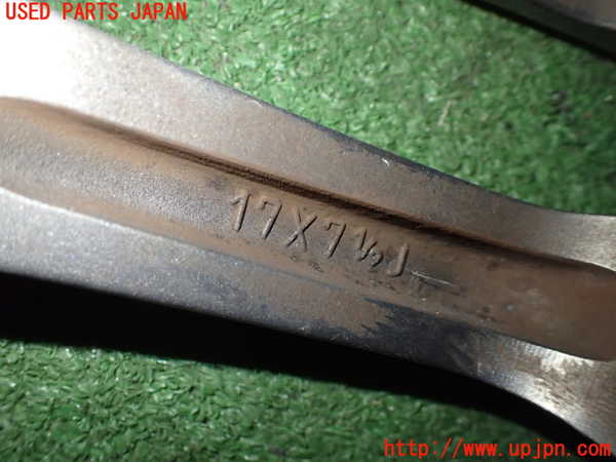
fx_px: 534
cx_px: 308
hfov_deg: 60.0
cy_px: 231
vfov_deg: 46.8
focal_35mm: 30
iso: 800
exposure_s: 1/125
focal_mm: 5.4
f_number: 2.3
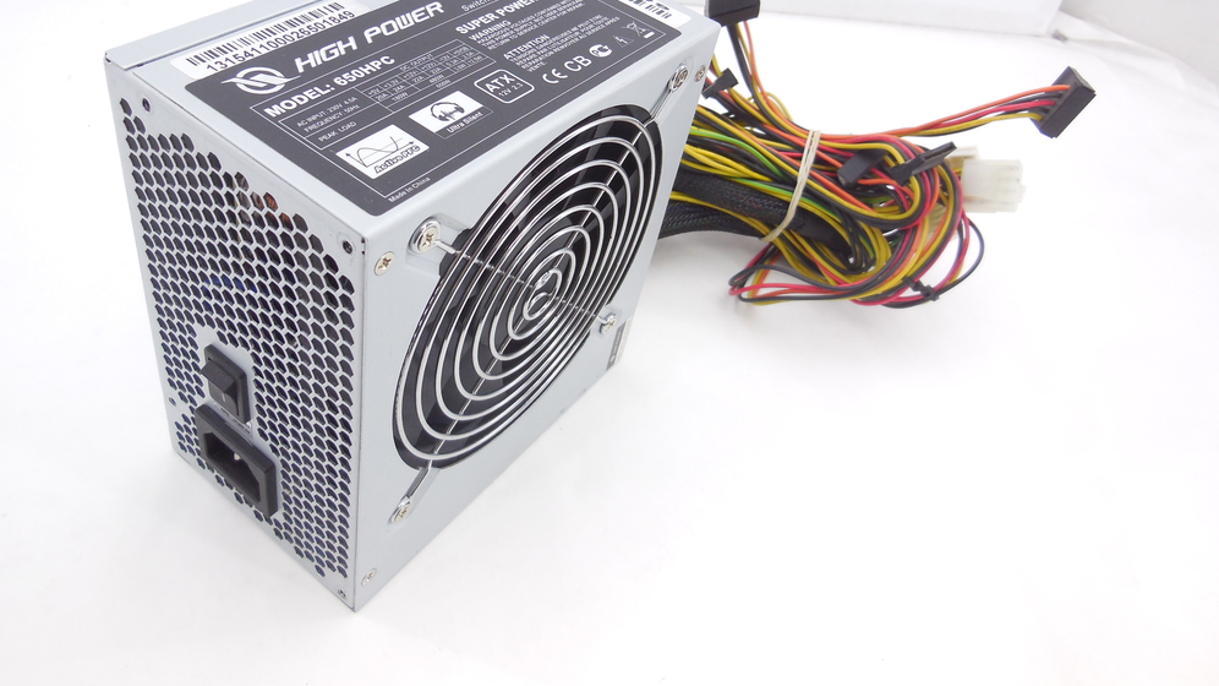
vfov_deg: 40.9
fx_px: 905
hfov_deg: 67.9
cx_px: 603
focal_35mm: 28
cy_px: 227
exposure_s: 1/60
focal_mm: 4.5
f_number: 3.1
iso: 125
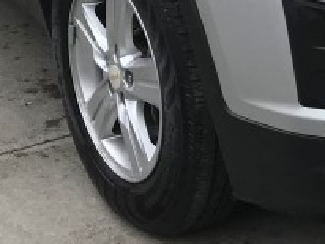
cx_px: 246
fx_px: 1307
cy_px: -179
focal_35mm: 139
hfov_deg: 14.1
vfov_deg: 10.2
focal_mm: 3.99
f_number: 1.8
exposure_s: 1/912
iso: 20
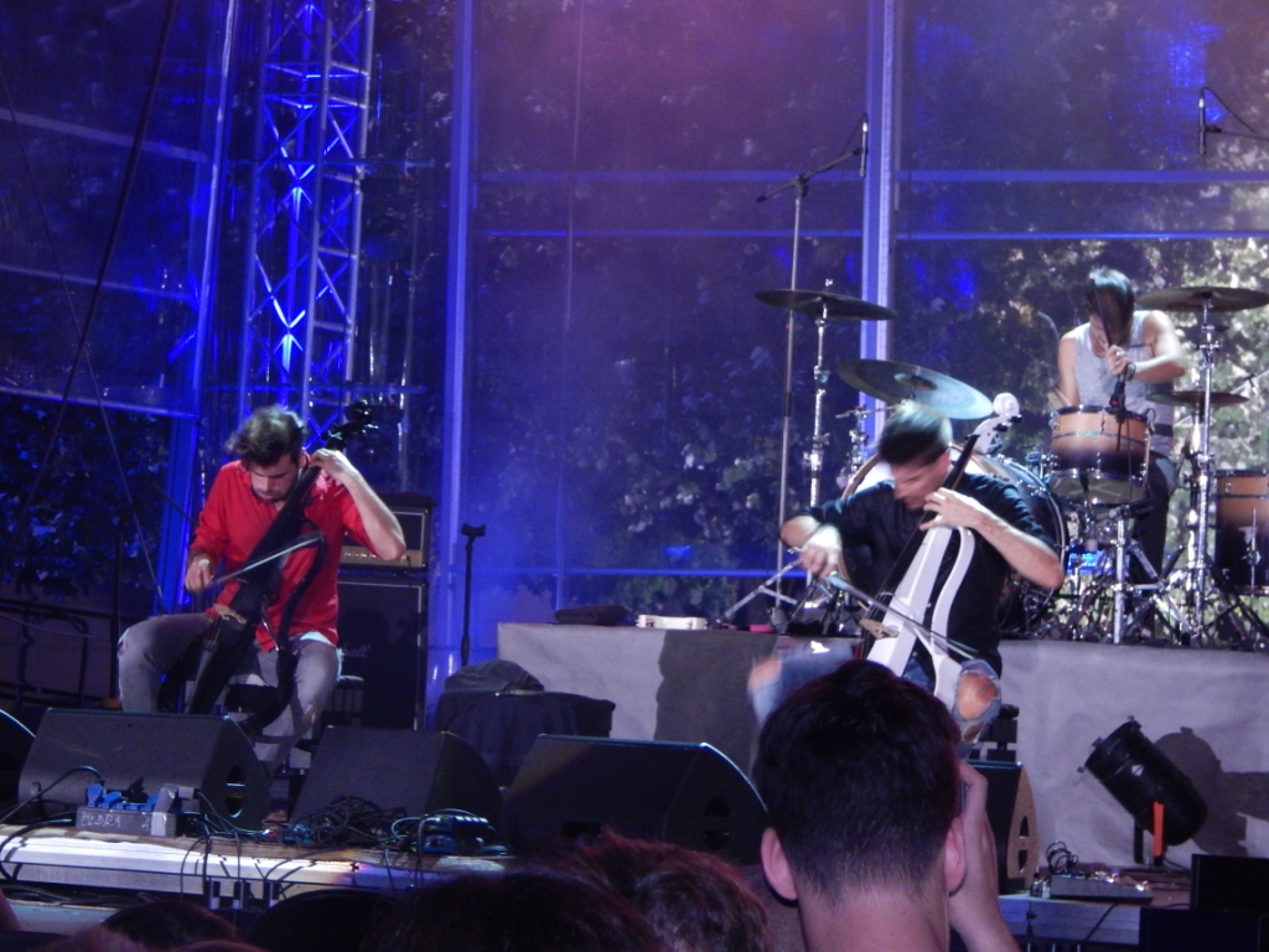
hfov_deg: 15.1
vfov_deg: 11.3
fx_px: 4802
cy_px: 476
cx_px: 634
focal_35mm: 131
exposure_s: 1/30
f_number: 4.8
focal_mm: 23.4
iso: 560
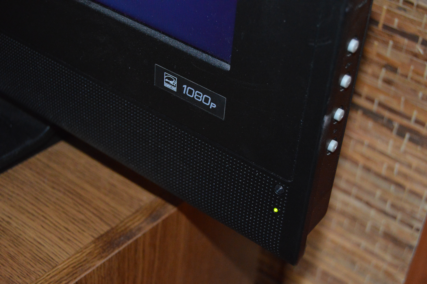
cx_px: 214
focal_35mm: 63
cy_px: 142
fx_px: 747
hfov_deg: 31.9
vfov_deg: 21.5
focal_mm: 42
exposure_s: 1/60
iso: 3200
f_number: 5
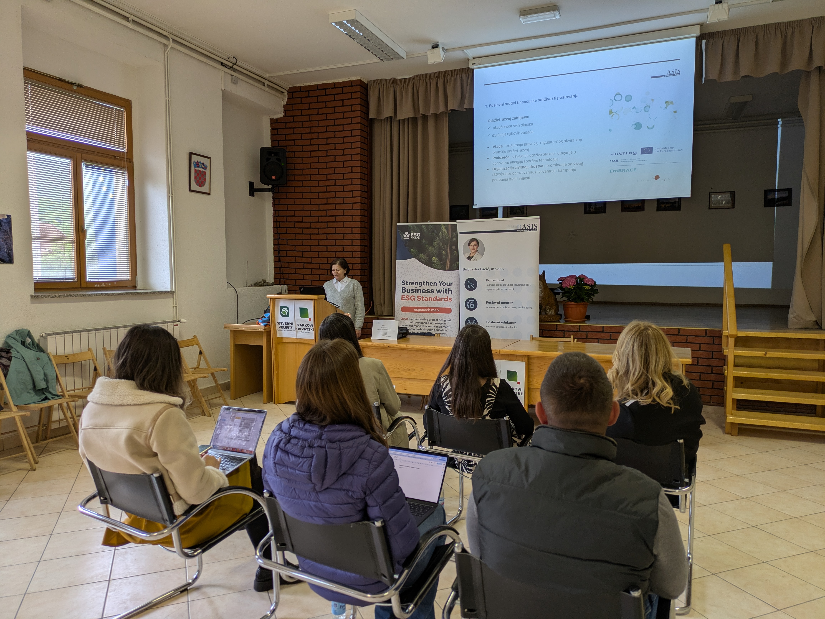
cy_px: 310
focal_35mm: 25
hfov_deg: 69.4
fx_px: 596
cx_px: 412
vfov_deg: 54.9
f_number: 1.89
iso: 49
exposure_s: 1/50
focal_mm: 5.43
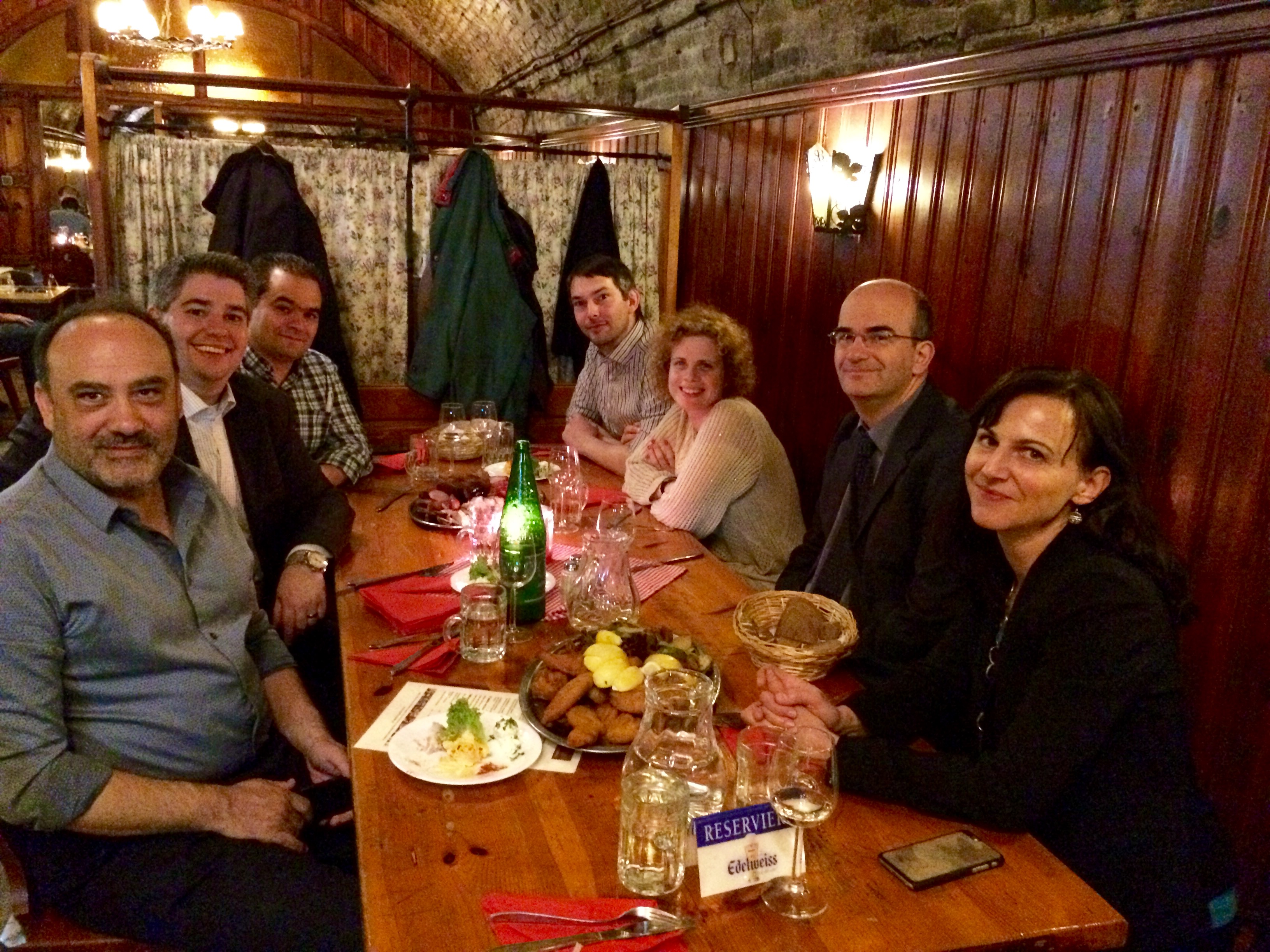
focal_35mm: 29
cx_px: 635
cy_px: 476
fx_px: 1064
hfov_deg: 61.7
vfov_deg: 48.2
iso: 800
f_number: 2.2
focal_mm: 4.15
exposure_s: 1/17
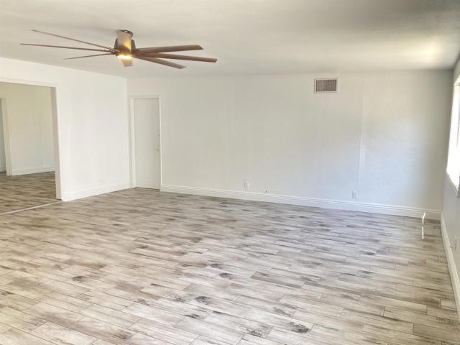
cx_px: 230
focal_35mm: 28
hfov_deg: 63.4
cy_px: 172
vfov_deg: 49.7
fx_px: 372
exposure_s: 1/60
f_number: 1.8
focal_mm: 3.99
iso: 64
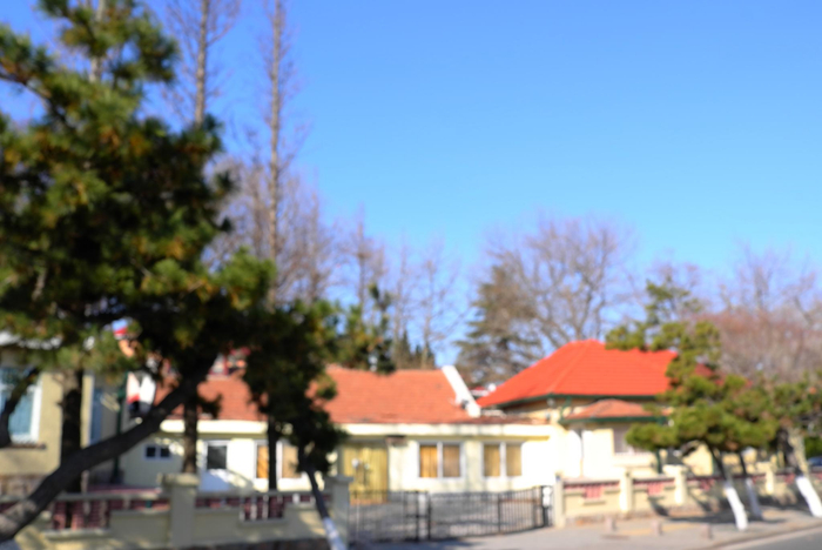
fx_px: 823
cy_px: 275
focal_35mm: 36
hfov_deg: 53.1
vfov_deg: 36.9
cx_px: 411
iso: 100
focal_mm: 24
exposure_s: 1/200
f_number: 8
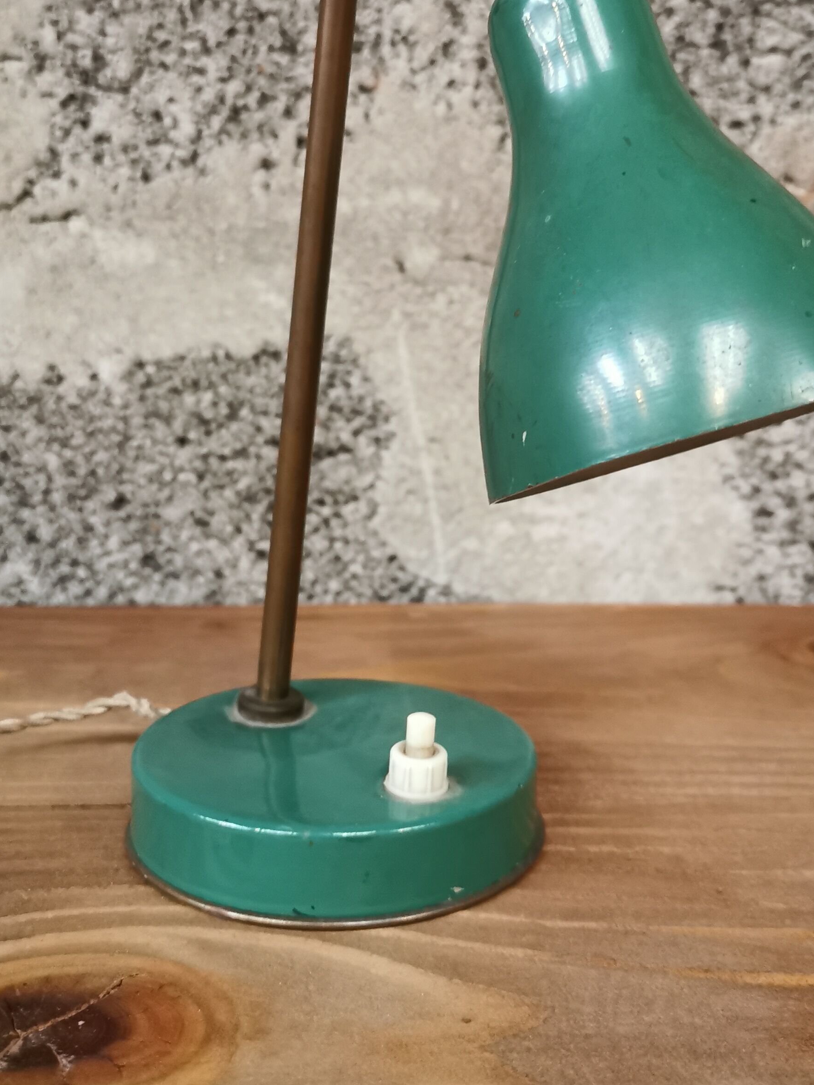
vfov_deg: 44.7
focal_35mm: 42
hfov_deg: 34.3
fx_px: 1317
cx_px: 447
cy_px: 479
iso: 640
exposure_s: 1/25
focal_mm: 5.58
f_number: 1.8
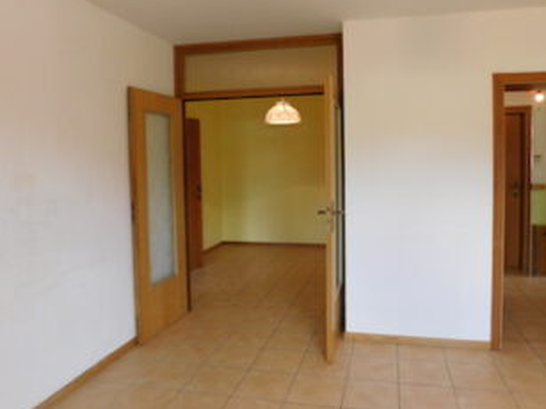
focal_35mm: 27
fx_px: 426
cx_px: 306
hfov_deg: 65.1
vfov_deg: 51.2
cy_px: 176
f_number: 3
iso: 160
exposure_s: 1/30
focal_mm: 4
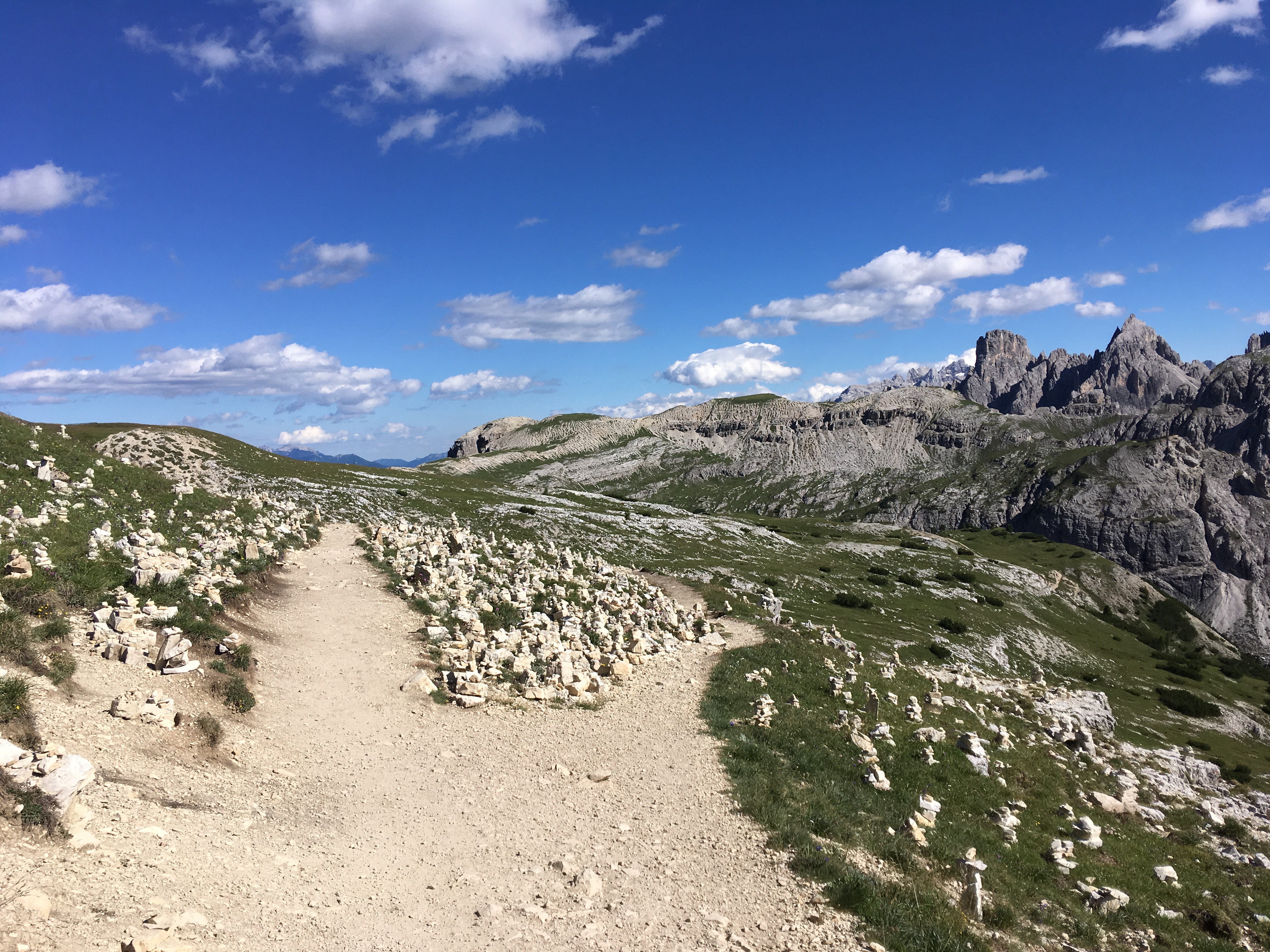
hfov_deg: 61.7
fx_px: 1064
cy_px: 476
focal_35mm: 29
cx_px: 635
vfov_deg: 48.2
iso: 25
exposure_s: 1/2564
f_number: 2.2
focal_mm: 4.15
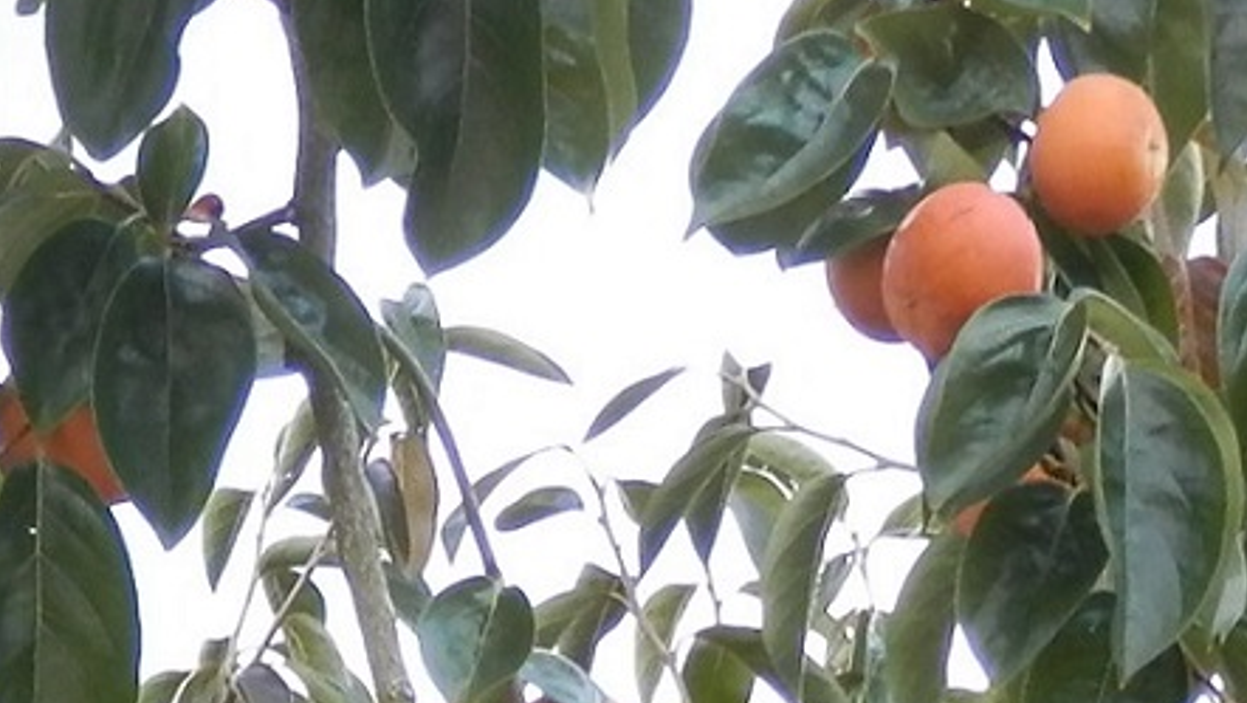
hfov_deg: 10.4
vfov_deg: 5.6
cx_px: 253
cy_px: 1766
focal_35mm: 207
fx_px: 6847
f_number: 3.8
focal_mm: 8
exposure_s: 1/80
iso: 100
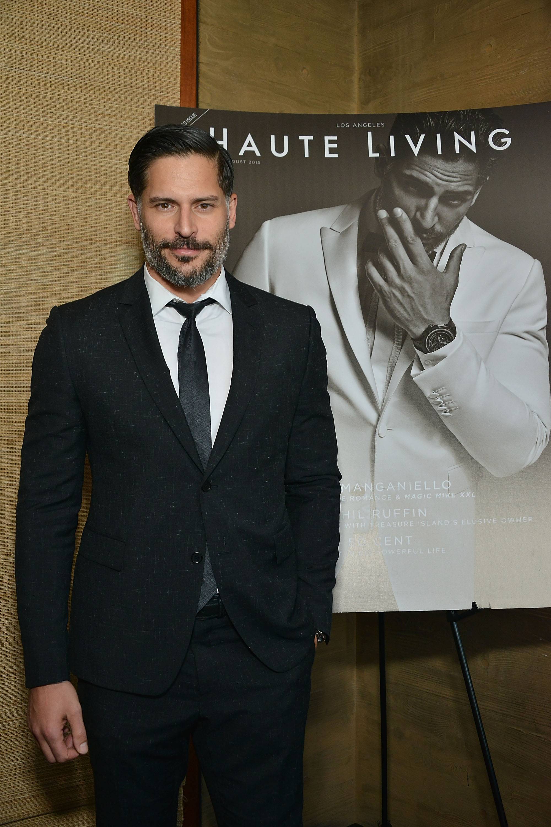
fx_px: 964
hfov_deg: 31.9
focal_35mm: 42
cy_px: 414
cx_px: 276
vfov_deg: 46.4
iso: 1250
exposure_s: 1/125
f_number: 5.6
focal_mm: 42
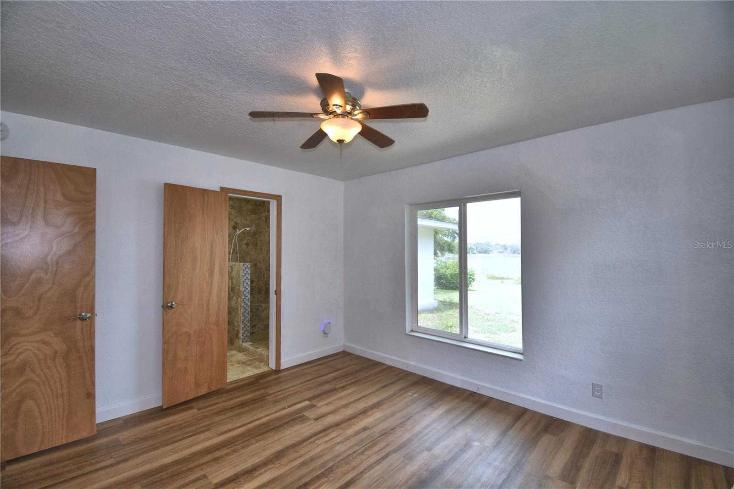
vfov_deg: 77.3
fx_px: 306
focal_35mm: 15
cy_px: 244
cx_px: 367
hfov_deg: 100.4
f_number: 4.5
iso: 100
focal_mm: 10
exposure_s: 1/80
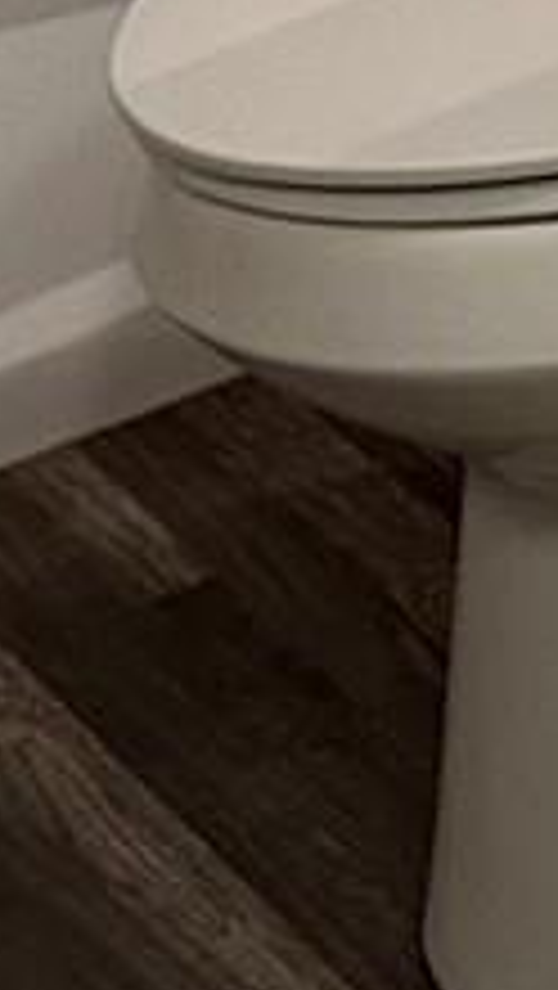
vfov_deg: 10.5
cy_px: -882
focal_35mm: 190
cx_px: 1620
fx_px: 4990
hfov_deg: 6.0
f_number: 1.78
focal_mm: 6.86
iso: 250
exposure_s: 1/60
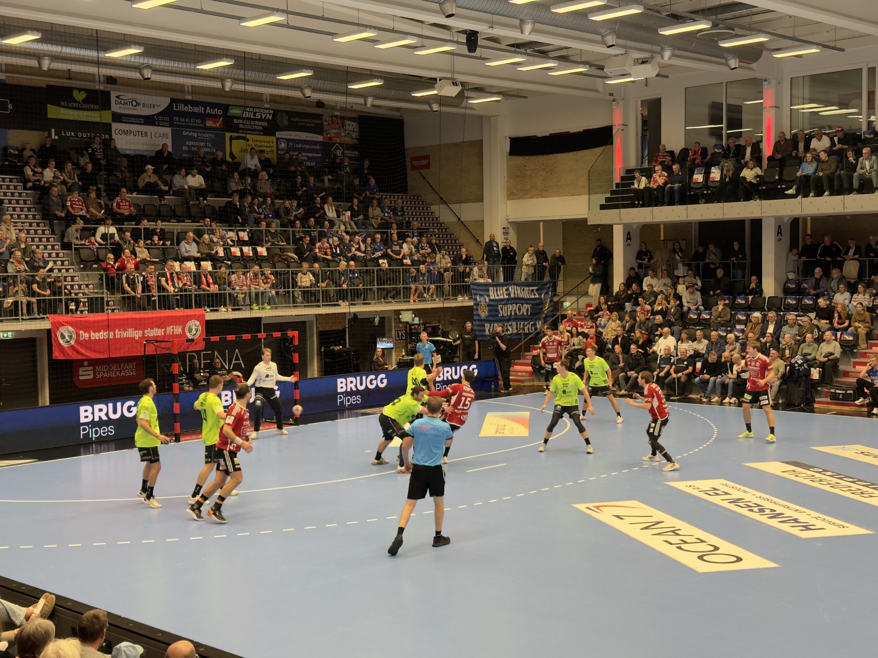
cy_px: 329
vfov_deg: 30.3
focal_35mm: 48
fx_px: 1217
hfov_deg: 39.7
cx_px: 439
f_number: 1.78
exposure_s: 1/103
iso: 100
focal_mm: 6.76
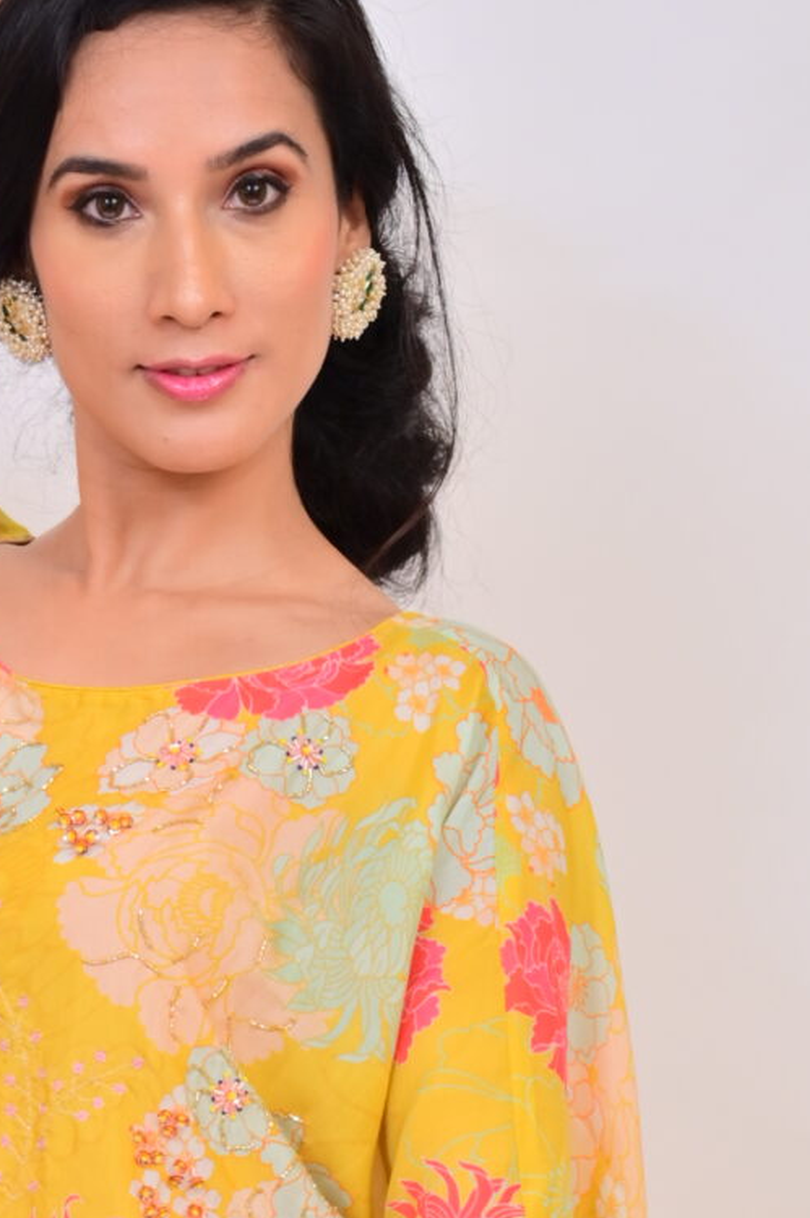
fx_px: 4731
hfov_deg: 9.7
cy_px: 1648
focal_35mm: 140
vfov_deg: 14.0
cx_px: 85
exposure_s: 1/125
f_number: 4.5
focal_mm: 41
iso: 200
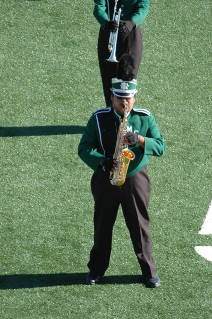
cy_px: 160
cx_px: 106
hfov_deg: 2.3
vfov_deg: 3.4
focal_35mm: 600
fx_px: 5309
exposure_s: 1/400
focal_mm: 400
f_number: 5.6
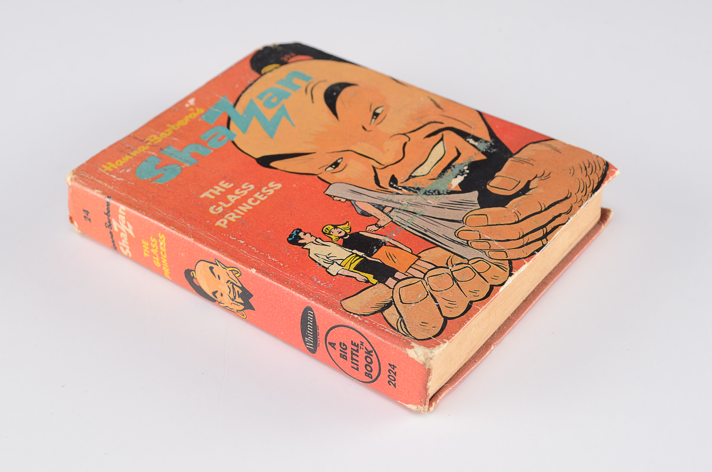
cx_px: 356
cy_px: 236
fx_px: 1184
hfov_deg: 33.5
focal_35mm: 60
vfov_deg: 22.5
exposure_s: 1/80
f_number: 9
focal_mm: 40
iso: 100
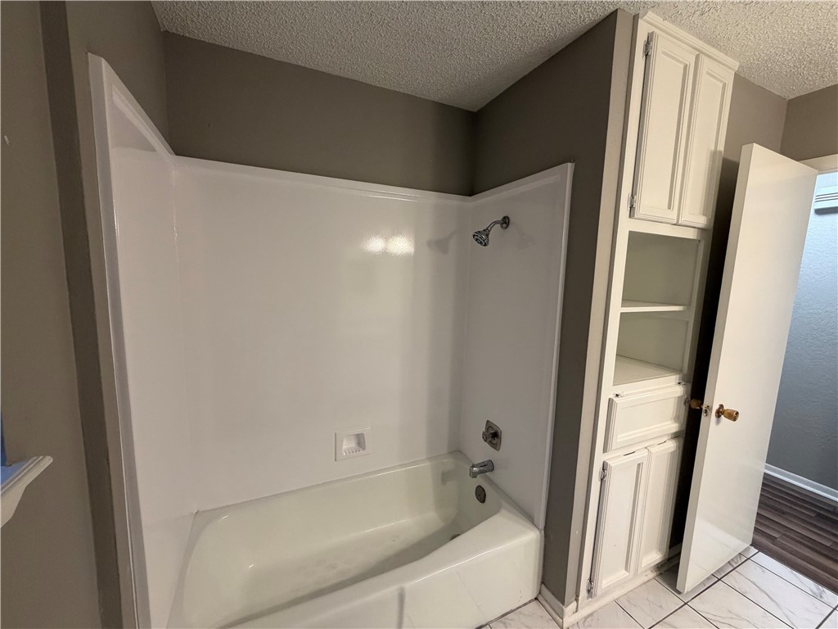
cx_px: 419
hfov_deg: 102.1
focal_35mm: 14
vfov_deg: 85.7
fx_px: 339
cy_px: 314
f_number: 2.2
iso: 250
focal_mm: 2.22
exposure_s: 1/60
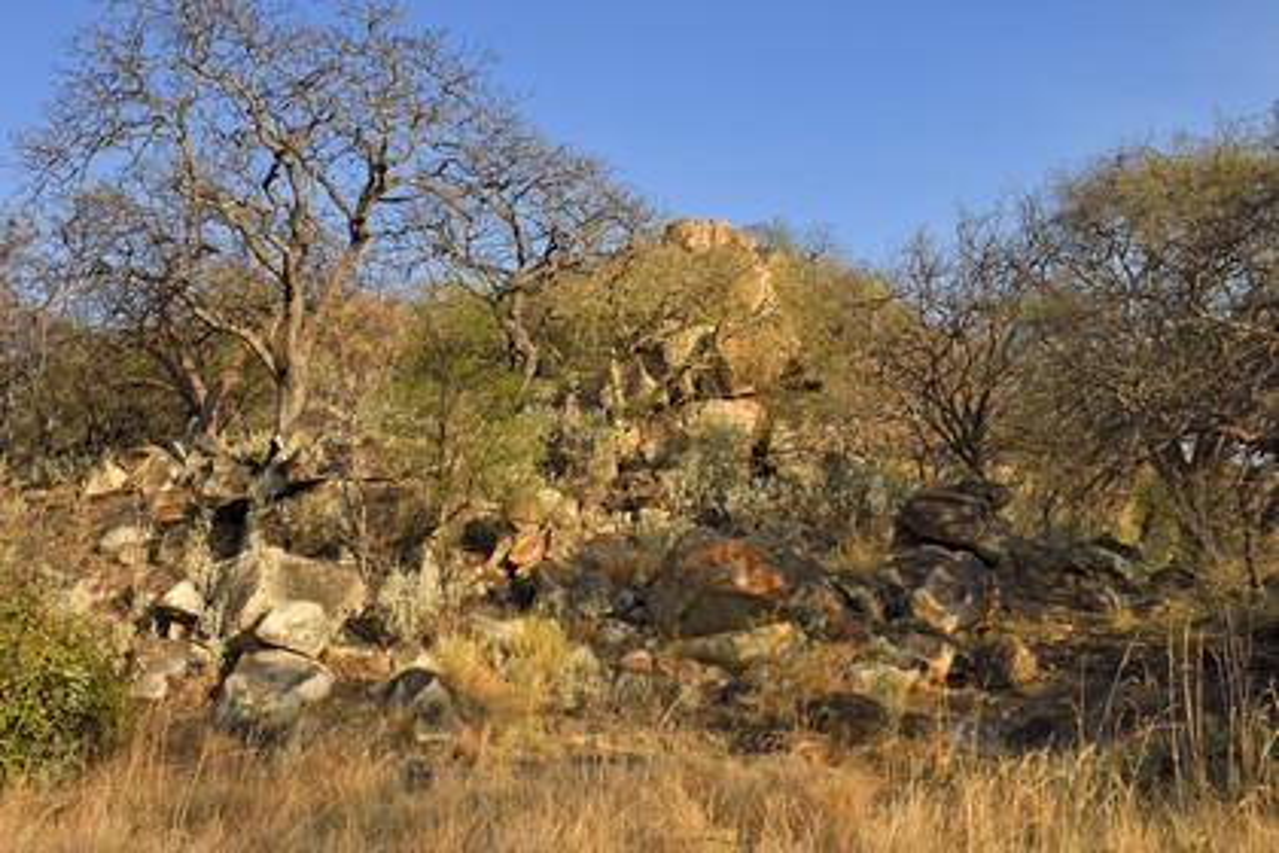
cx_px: 640
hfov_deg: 50.7
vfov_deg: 35.1
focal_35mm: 38
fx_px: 1350
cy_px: 426
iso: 200
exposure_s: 1/400
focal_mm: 38
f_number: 9
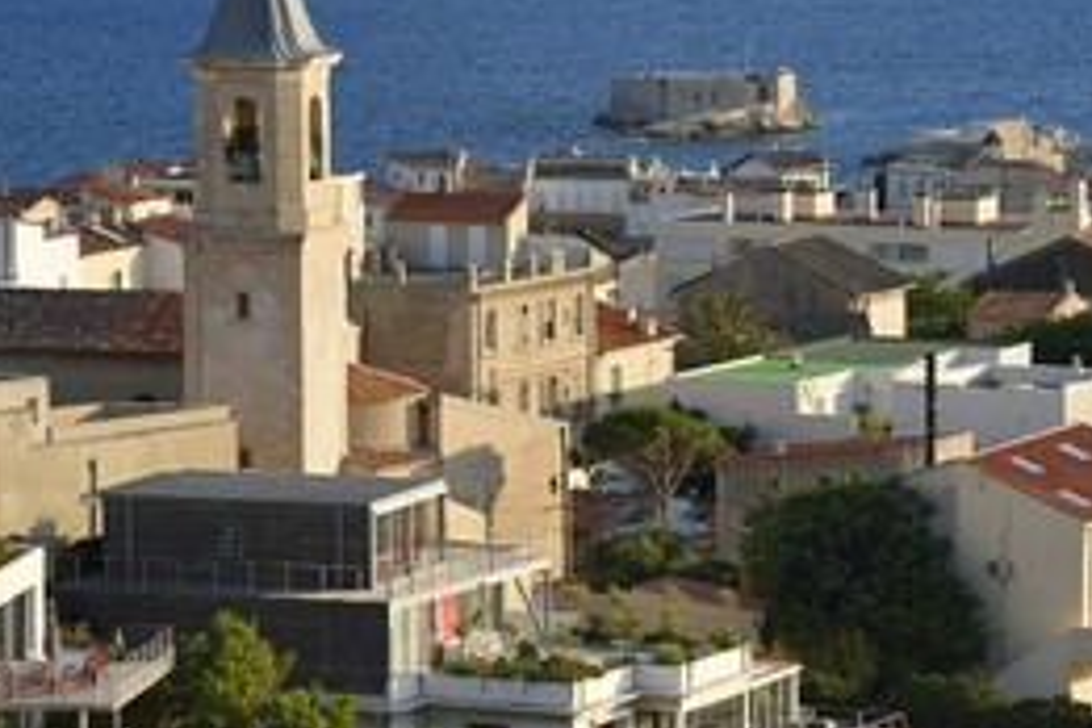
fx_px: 5369
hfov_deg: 11.6
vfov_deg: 7.8
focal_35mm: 177
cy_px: 410
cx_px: 586
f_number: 9
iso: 200
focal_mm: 110
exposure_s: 1/250
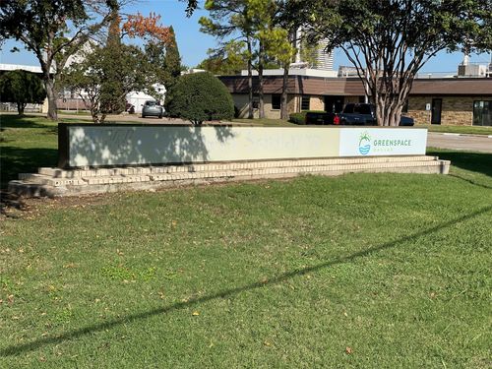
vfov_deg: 28.0
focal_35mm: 52
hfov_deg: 36.8
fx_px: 739
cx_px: 246
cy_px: 184
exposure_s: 1/2994
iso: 25
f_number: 2
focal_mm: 6
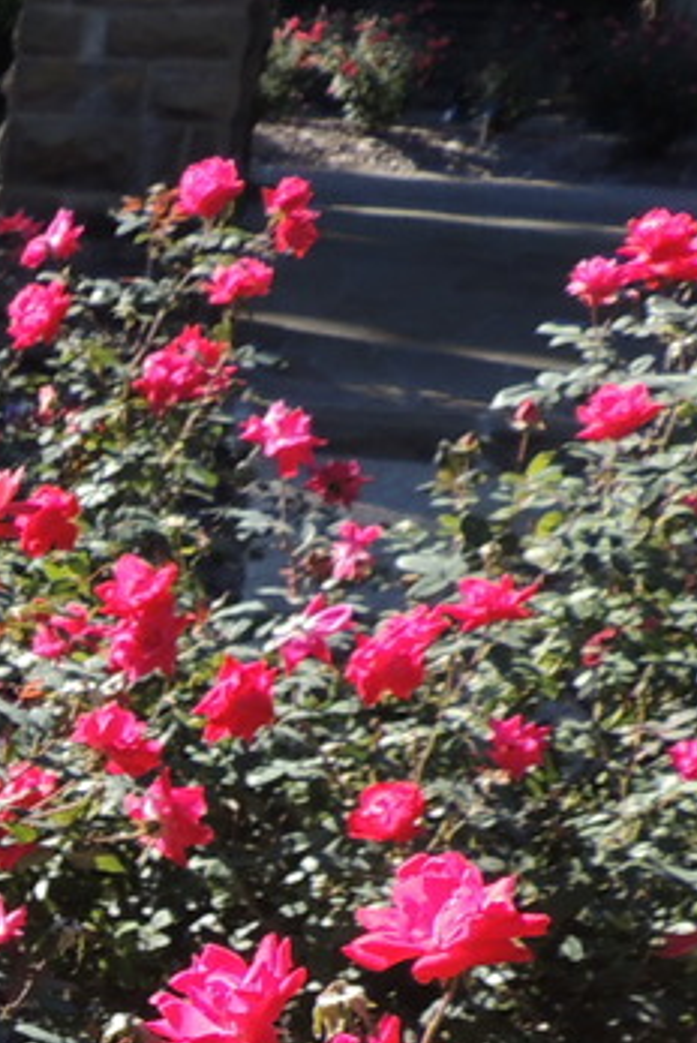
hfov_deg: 12.6
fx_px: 2666
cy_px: 1320
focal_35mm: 92
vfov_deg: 20.4
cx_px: -790
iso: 100
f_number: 3
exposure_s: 1/400
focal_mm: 4.3
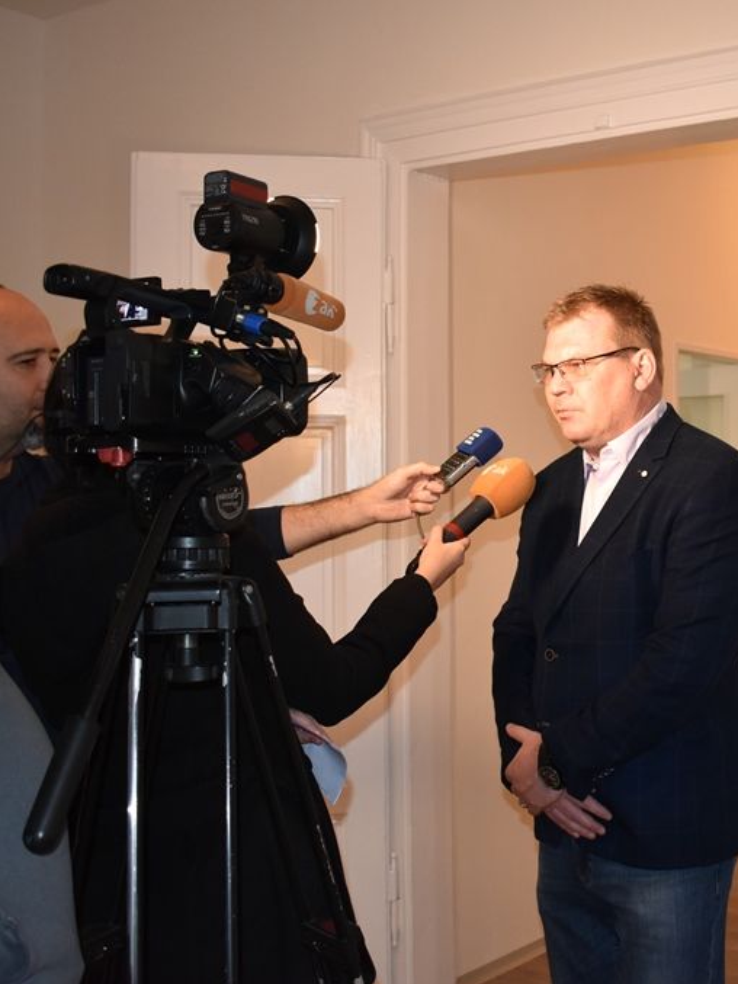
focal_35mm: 48
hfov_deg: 29.3
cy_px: 495
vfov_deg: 39.7
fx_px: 1364
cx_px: 626
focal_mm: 22
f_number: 3.8
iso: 1250
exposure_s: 1/60
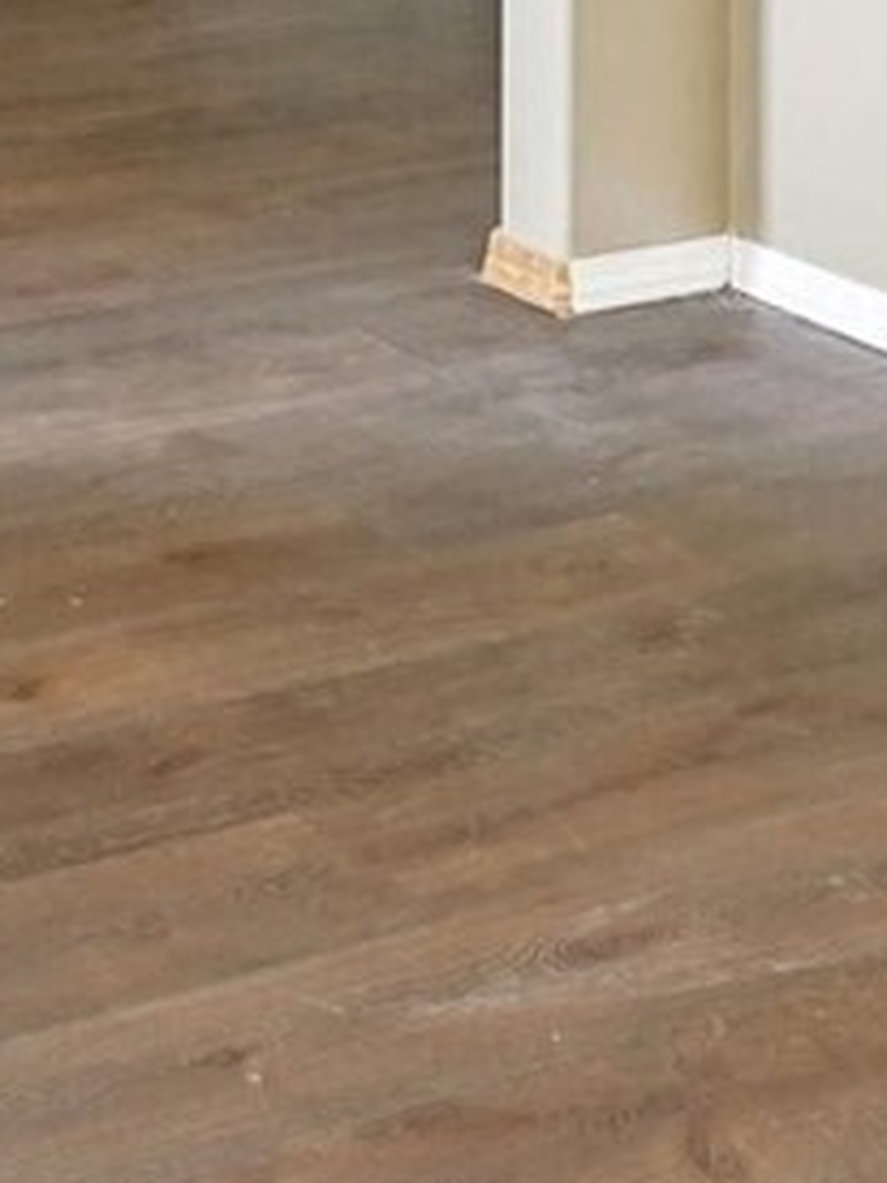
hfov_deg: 15.5
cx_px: 295
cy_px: -622
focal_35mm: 95
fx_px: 3248
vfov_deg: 18.2
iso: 1600
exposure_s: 1/20
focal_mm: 16
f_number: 8
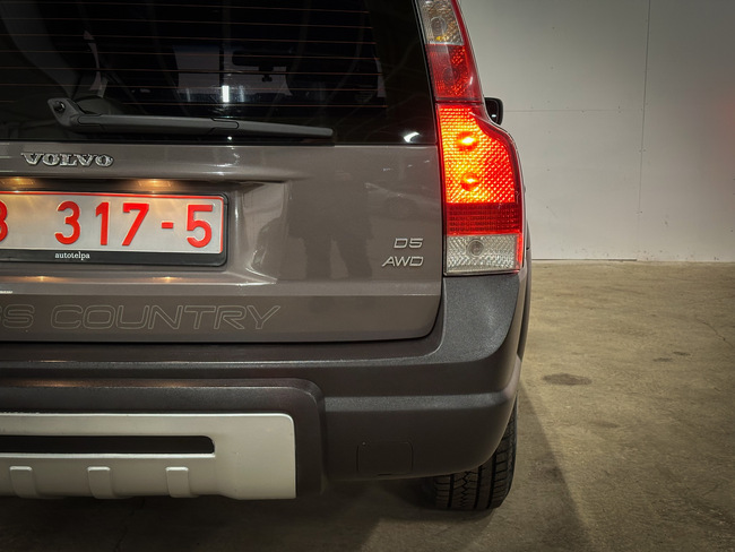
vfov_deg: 30.3
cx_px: 368
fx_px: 1020
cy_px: 276
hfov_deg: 39.6
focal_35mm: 48
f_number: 1.8
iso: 250
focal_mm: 6.86
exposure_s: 1/50
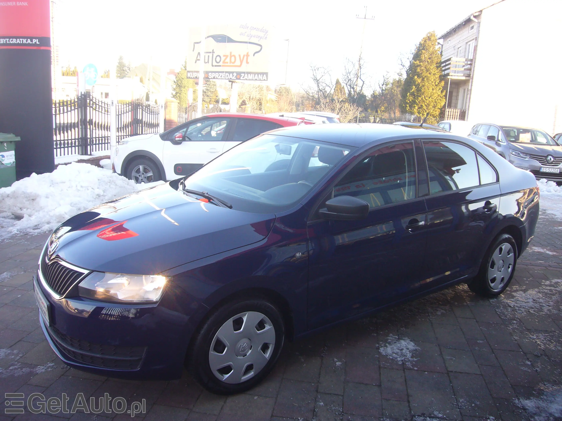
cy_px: 210
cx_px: 281
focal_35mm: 28
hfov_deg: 63.4
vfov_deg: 49.7
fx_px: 455
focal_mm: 4.6
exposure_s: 1/100
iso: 80
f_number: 2.8
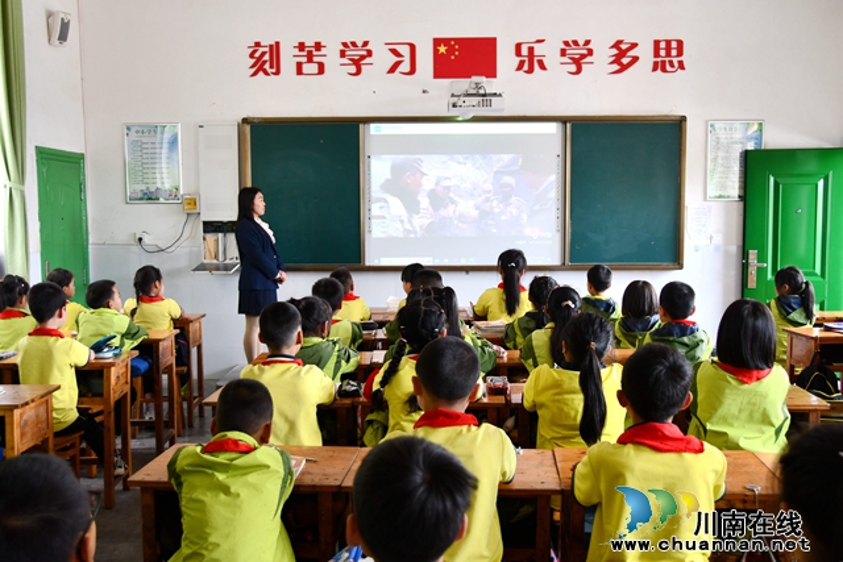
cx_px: 422
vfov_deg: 36.9
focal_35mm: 36
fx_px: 843
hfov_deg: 53.1
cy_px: 281
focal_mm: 24
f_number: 3.8
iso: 900
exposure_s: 1/125
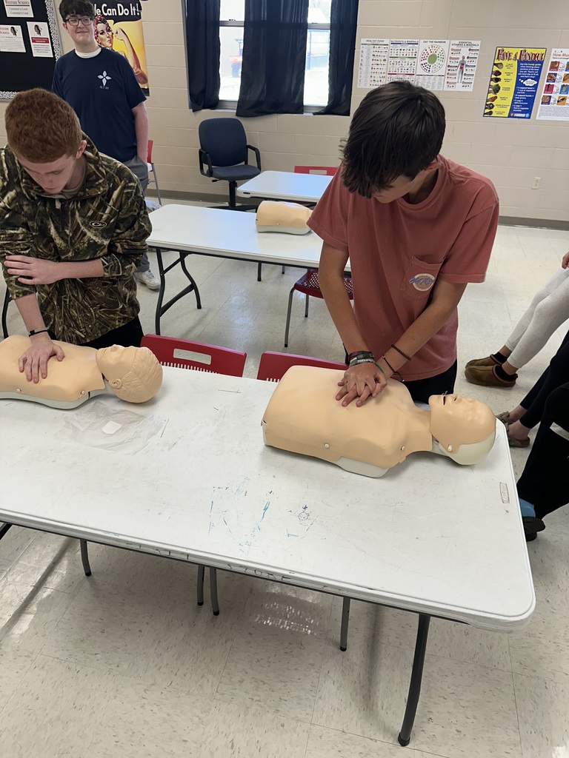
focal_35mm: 24
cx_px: 284
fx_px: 526
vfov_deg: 71.6
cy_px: 379
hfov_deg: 56.8
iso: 100
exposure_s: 1/120
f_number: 1.78
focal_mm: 6.86
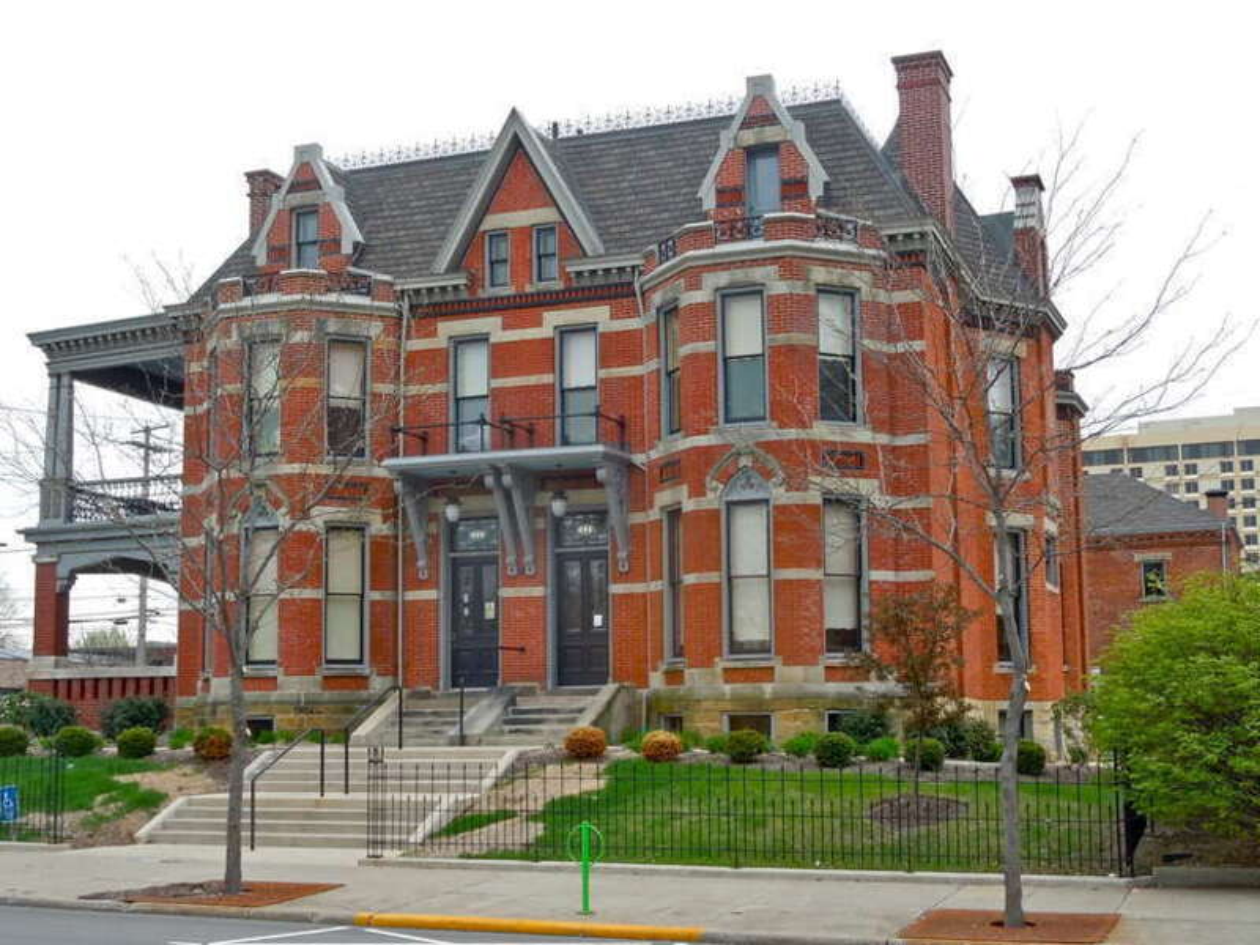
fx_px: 1638
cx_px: 630
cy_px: 472
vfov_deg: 32.2
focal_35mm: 45
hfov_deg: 42.1
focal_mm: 8.1
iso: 100
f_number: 4.6
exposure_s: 1/200
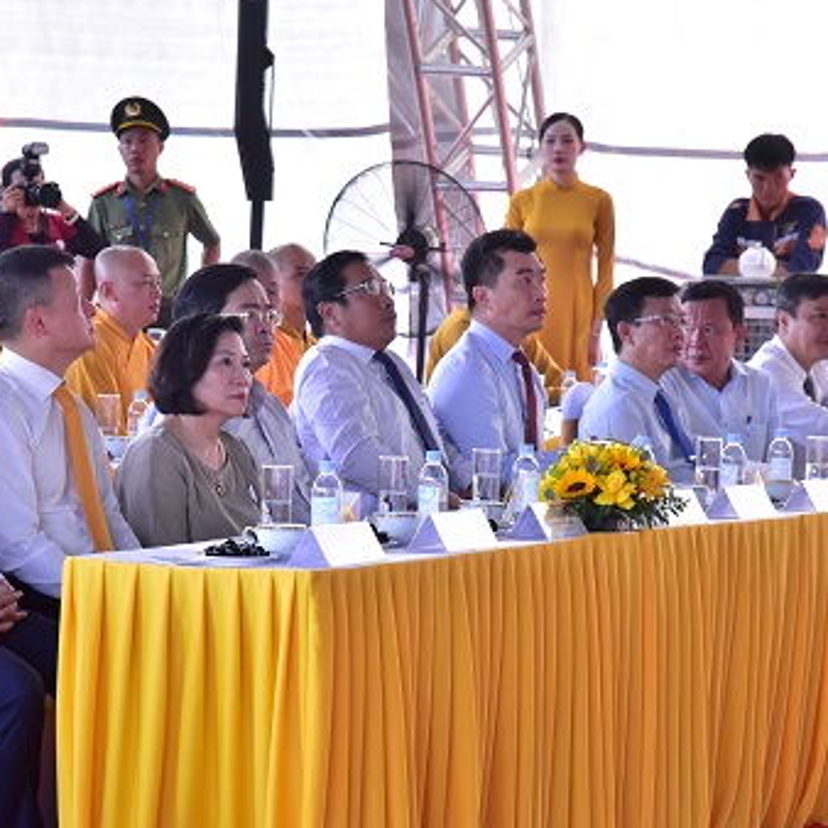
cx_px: 387
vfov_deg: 10.5
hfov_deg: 10.5
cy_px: 475
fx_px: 4492
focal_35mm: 166
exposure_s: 1/320
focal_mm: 110
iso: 3200
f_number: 9
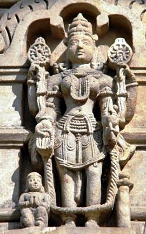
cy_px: 120
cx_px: 78
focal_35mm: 201
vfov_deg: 10.4
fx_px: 1280
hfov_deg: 6.5
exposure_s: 1/565
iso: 80
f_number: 5.2
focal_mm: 33.1
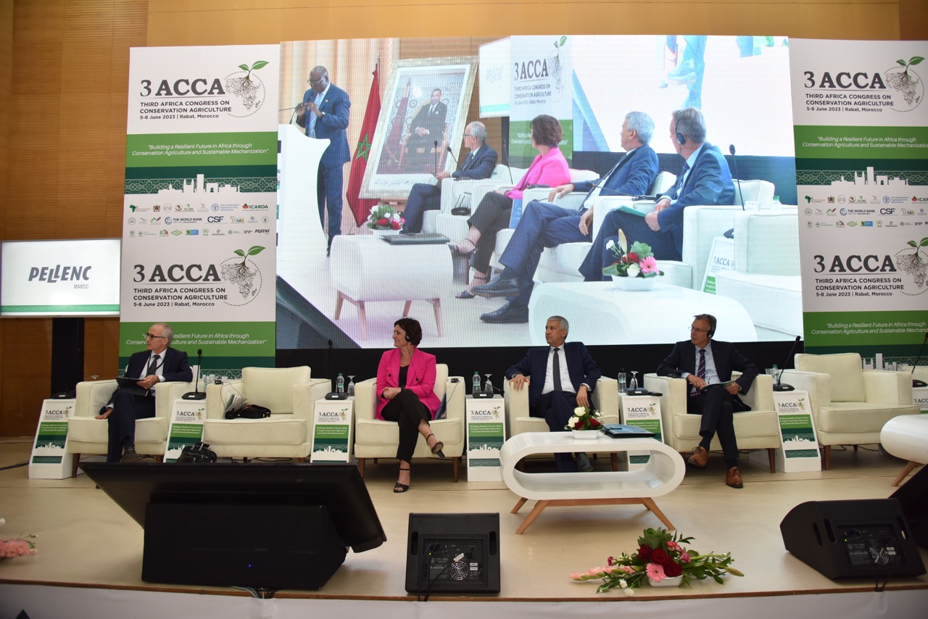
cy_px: 310
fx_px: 619
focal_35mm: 24
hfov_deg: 73.7
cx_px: 464
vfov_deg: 53.2
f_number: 4
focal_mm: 24
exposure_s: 1/125
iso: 1000
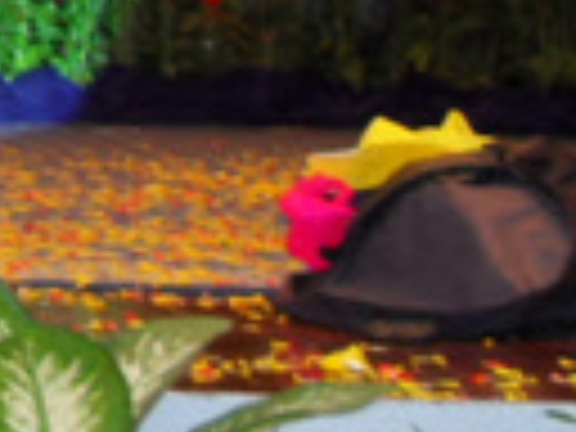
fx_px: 2912
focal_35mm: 175
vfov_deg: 8.3
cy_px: -234
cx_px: -580
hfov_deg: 10.4
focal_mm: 6
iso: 200
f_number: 2.8
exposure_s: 1/45
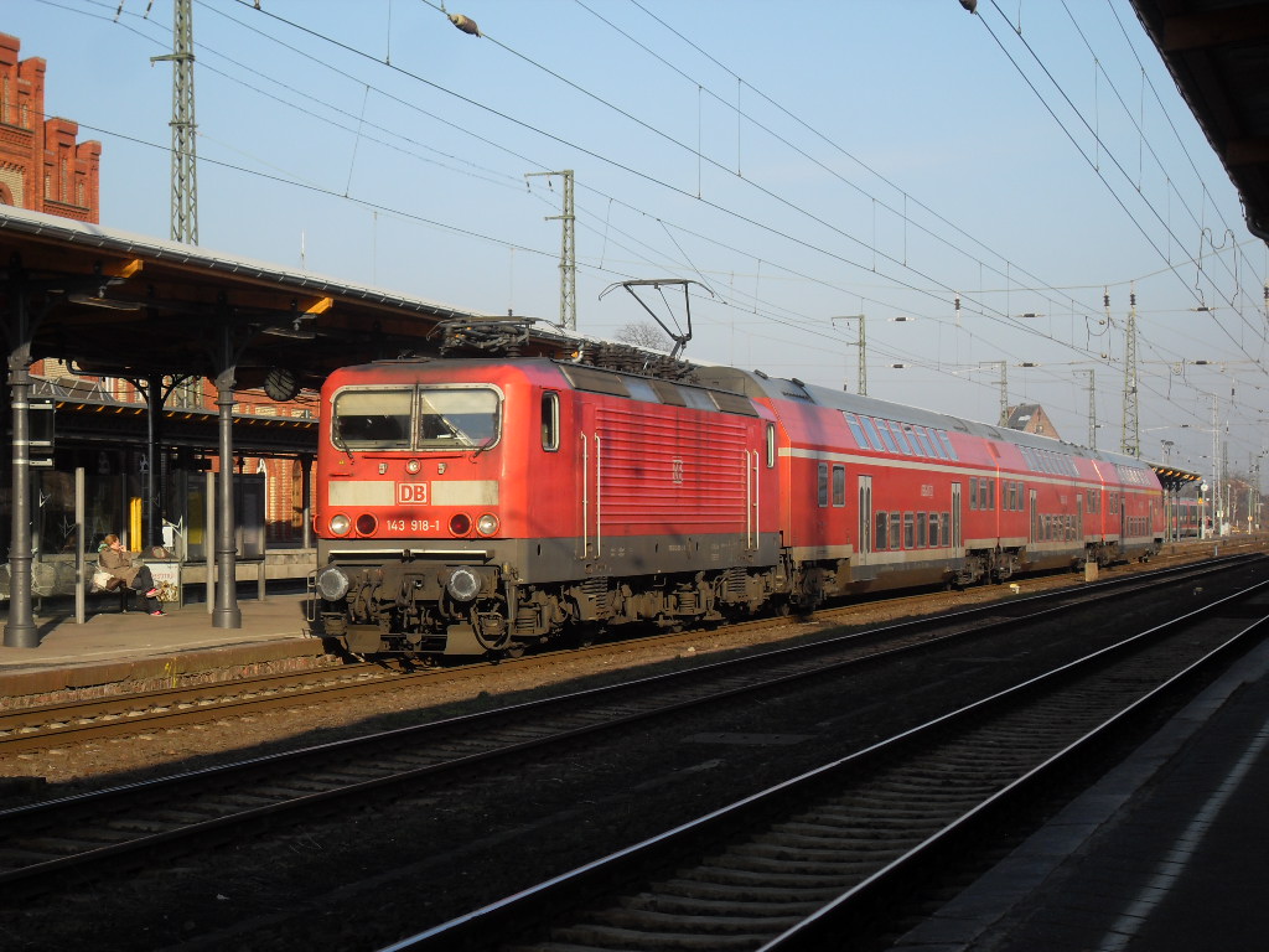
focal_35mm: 79
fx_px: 2896
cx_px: 634
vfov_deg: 18.7
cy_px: 476
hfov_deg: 24.7
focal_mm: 13.5
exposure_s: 1/350
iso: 80
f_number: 4.4
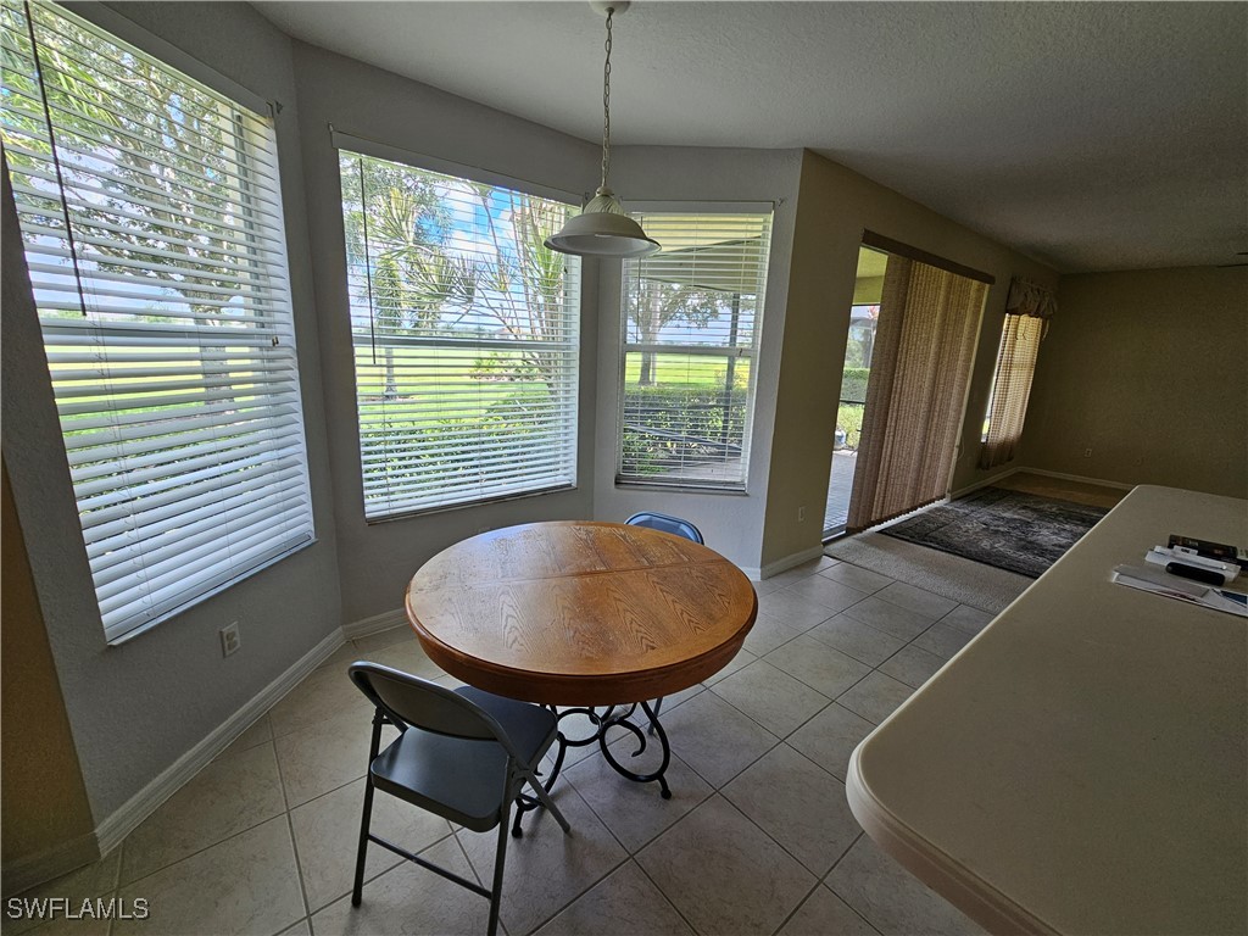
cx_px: 624
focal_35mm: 13
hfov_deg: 106.2
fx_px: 469
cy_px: 468
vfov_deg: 89.9
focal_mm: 2.2
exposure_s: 1/120
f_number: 2.2
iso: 50
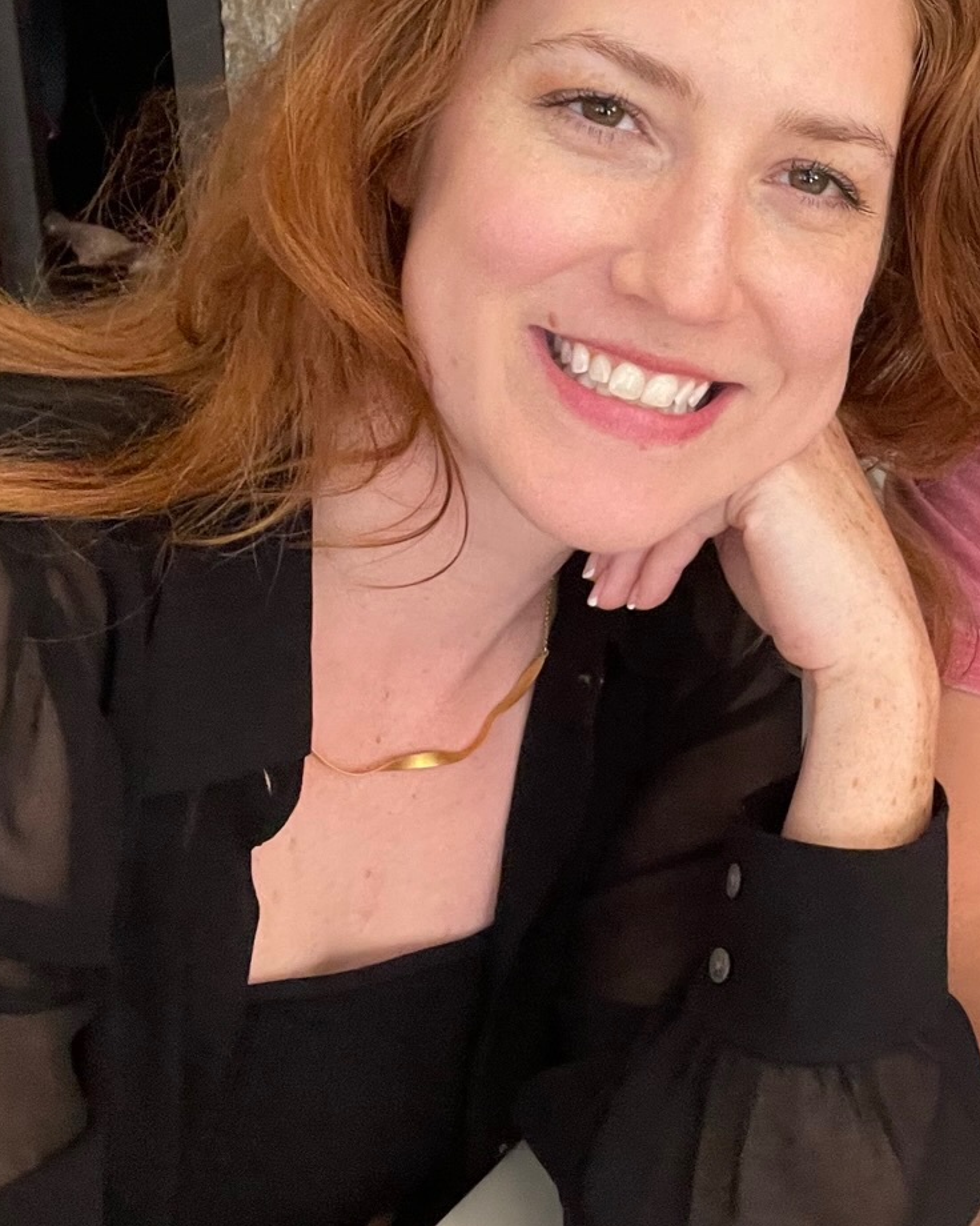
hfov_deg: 28.5
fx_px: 1813
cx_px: 967
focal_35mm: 50
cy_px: 275
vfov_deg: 36.3
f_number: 2.2
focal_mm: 2.71
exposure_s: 1/50
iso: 250
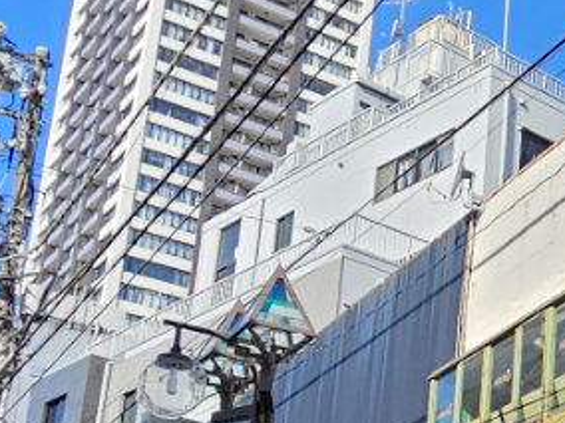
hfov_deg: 22.4
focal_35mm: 55
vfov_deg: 24.7
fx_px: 898
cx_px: 993
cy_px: 471
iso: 50
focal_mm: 2.2
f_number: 2.2
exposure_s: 1/1521
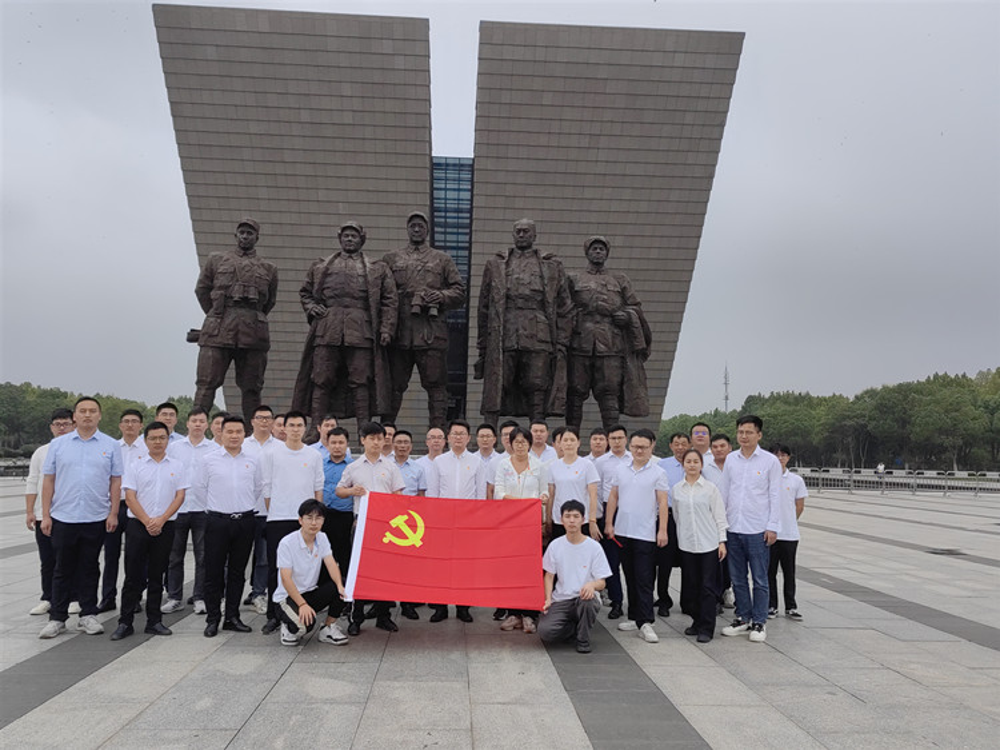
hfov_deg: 65.3
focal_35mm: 27
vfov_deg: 51.3
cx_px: 500
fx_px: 780
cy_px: 375
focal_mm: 5.54
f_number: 1.8
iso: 50
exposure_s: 1/2183
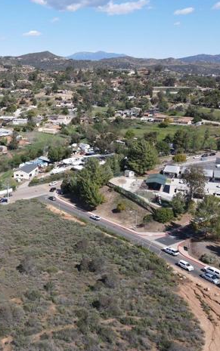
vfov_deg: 55.3
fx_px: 335
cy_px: 174
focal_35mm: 35
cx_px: 53
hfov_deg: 35.4
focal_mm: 4.5
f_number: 2.8
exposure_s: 1/640
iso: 110
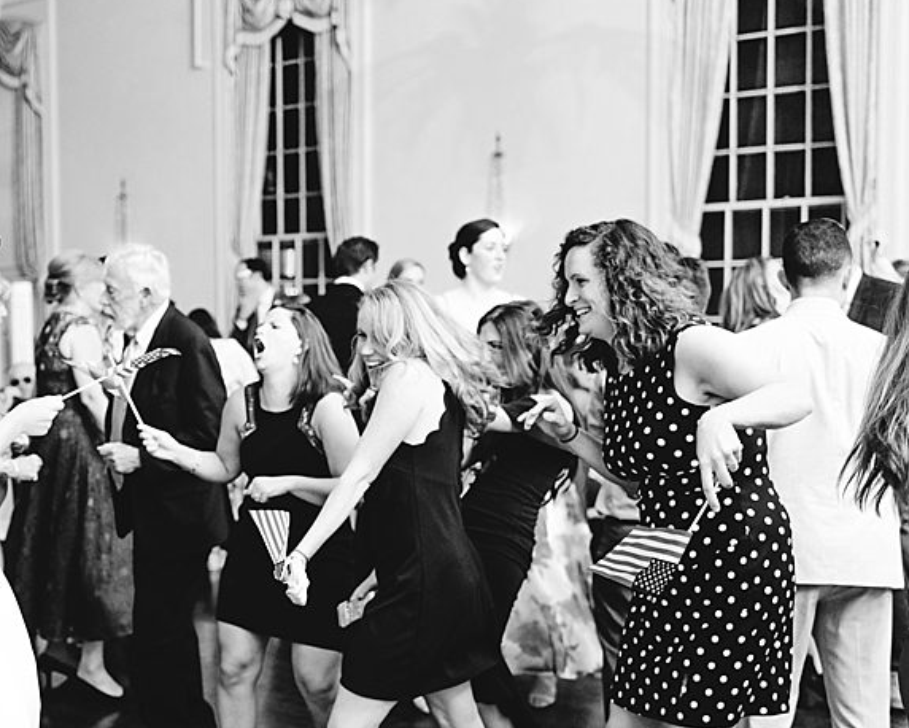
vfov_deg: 28.1
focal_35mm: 54
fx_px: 1453
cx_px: 288
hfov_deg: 34.3
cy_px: 425
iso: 500
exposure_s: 1/160
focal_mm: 35
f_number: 1.8
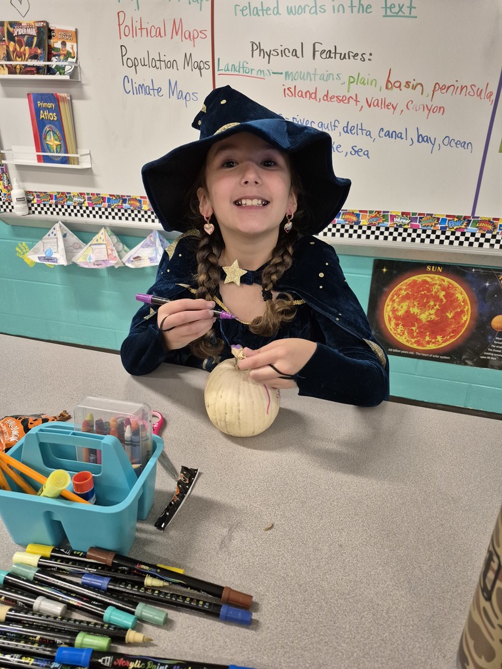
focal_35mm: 23
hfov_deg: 58.9
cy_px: 334
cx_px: 251
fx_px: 445
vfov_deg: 73.9
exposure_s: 1/120
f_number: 1.8
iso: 800
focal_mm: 5.4
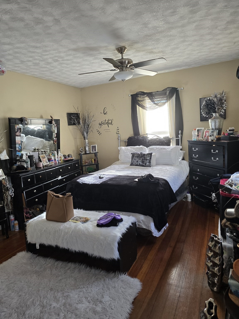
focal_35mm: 23
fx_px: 212
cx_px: 120
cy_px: 160
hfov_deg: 58.9
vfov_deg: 73.9
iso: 200
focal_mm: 6.3
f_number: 1.7
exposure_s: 1/120
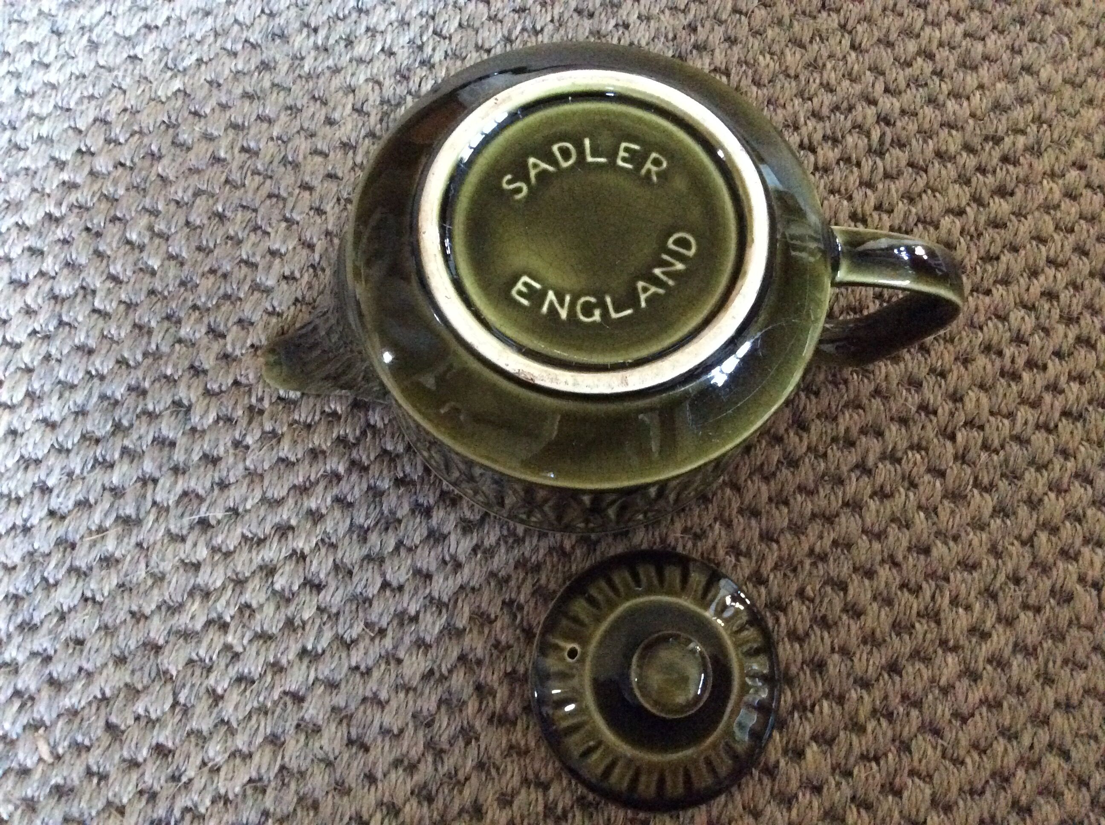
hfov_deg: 56.9
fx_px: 1020
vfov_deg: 44.1
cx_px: 552
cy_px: 412
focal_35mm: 32
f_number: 2.4
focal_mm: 3.3
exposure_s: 1/17
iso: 640
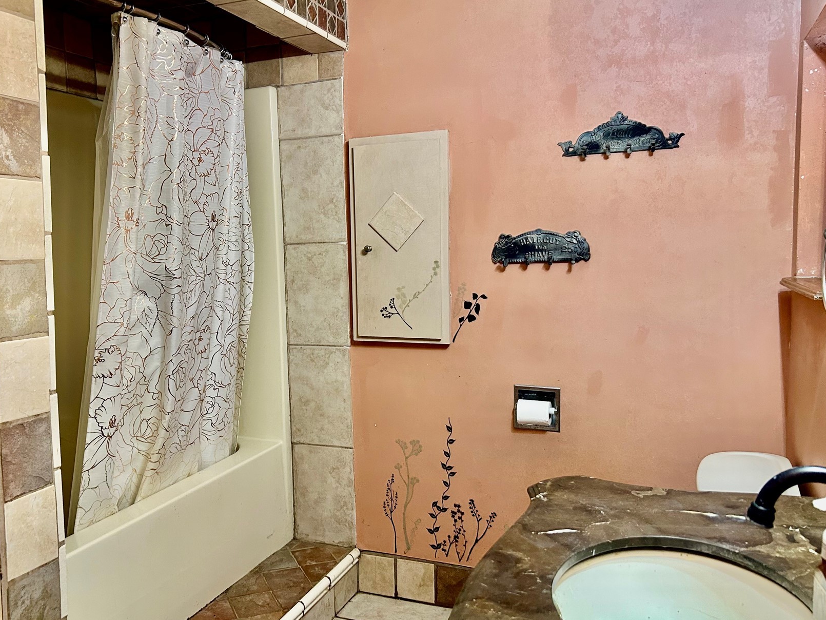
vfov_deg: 45.5
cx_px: 341
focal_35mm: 31
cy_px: 303
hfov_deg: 58.0
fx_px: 740
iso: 200
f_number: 1.5
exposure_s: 1/60
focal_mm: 5.7
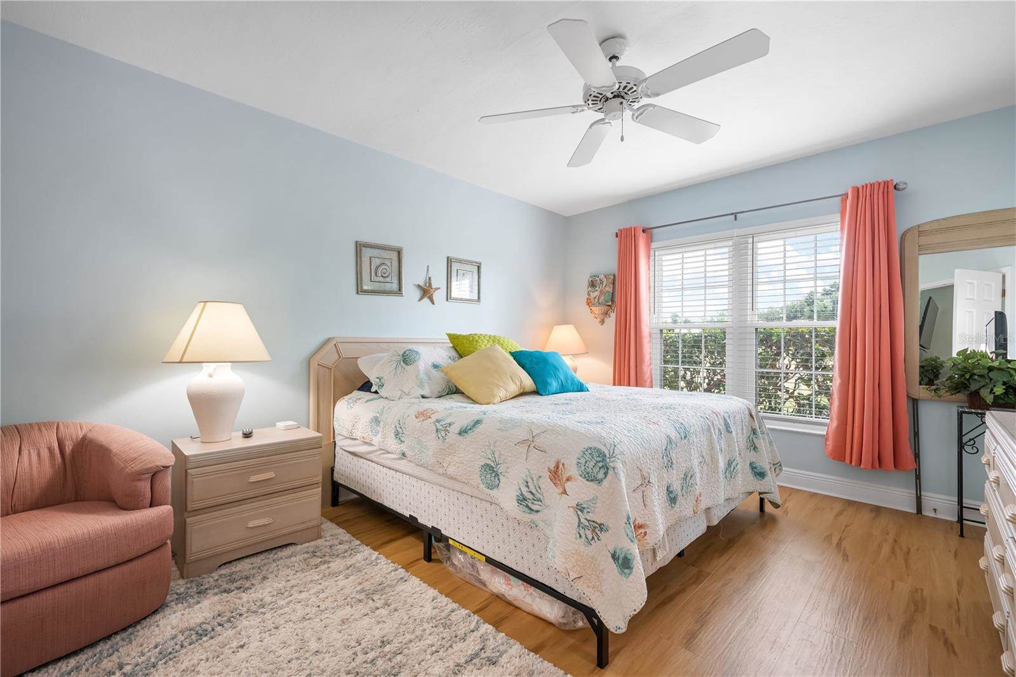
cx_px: 508
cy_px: 338
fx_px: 437
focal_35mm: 16
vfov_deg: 75.5
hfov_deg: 98.6
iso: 400
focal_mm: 15.5
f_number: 8
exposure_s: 1/25
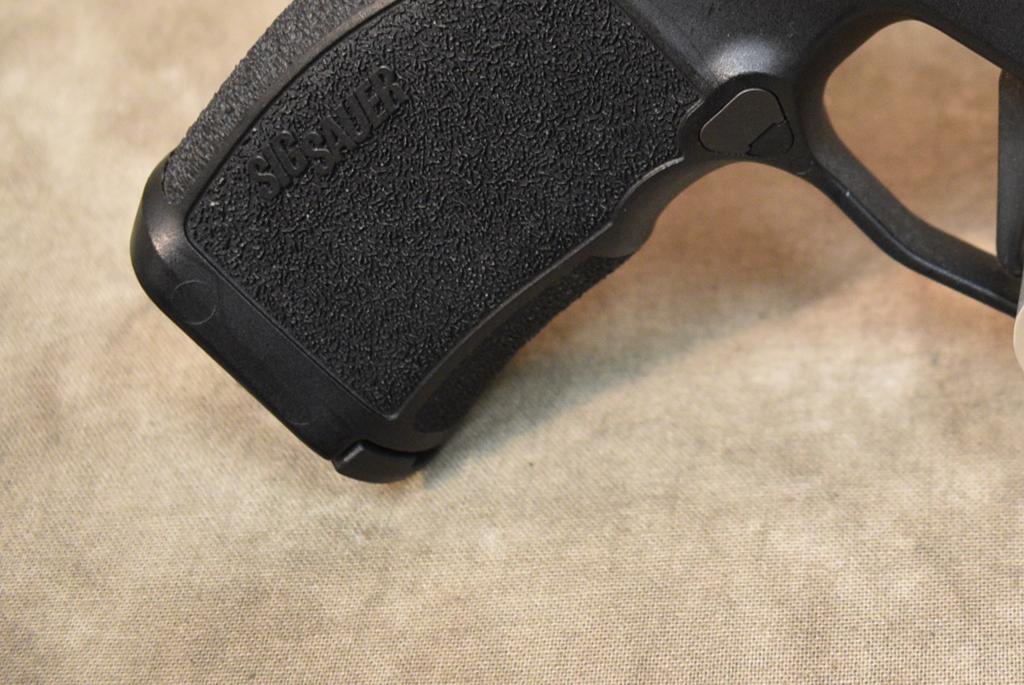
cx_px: 1011
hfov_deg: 27.9
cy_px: 11
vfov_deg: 19.5
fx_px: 1938
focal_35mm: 68
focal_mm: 21
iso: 1250
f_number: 4
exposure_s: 1/60
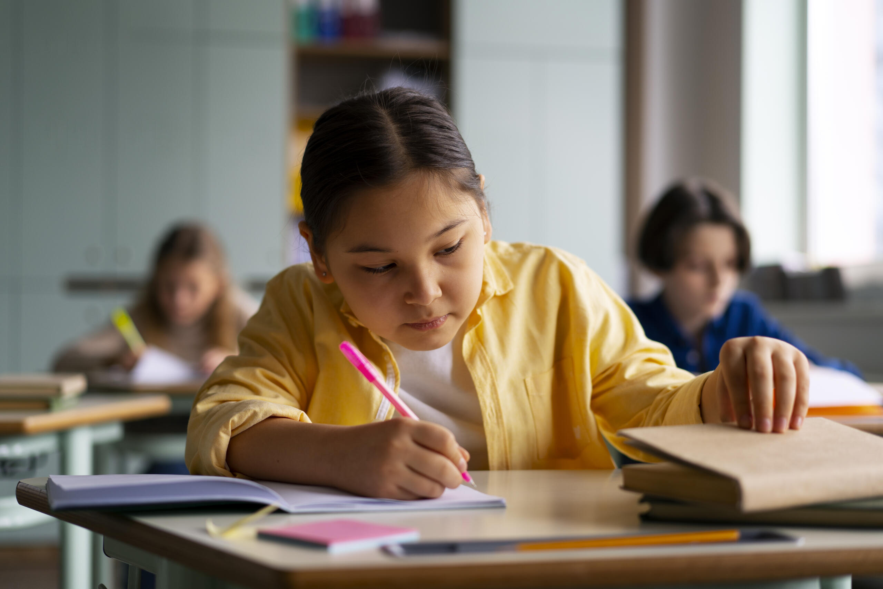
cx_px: 442
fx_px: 1349
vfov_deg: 24.6
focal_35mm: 55
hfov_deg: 36.2
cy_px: 294
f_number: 2.2
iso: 200
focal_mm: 55
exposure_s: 1/125
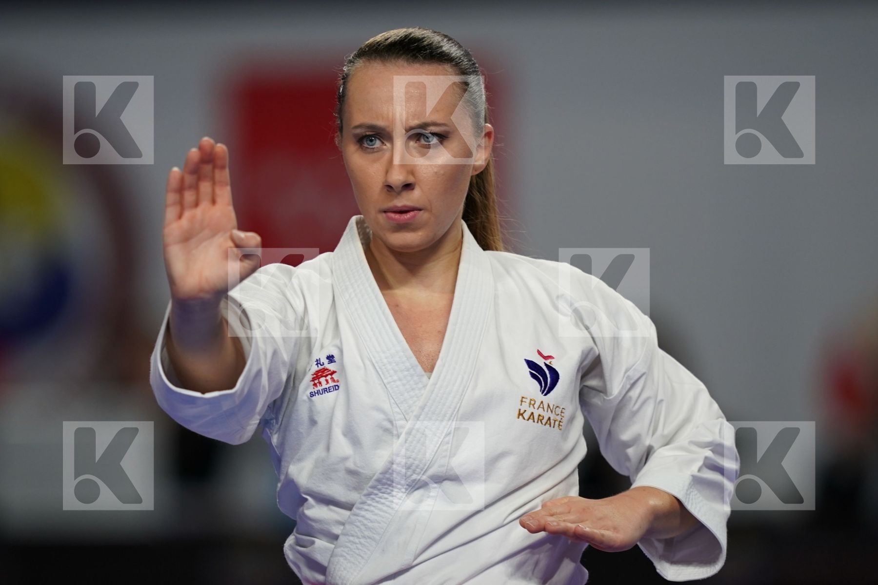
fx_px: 14632
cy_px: 292
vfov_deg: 2.3
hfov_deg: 3.4
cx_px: 439
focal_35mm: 600
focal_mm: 400
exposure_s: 1/500
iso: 640
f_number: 2.8
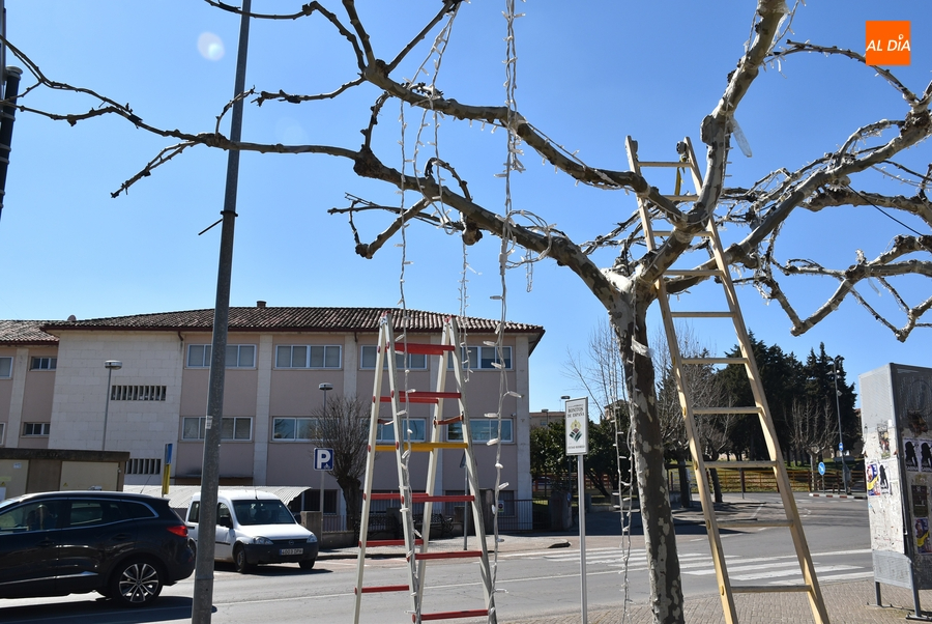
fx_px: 855
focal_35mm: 33
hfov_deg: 57.2
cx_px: 466
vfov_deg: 40.1
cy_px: 312
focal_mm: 22
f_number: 10
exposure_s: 1/400
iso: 200
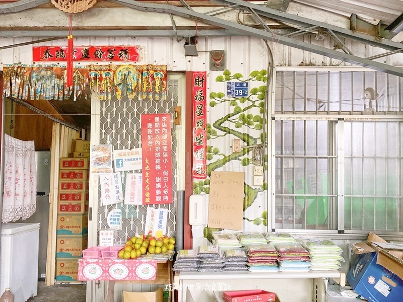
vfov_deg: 53.1
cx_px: 202
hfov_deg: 67.3
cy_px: 151
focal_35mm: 26
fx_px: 303
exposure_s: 1/60
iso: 250
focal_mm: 4.25
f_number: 1.8
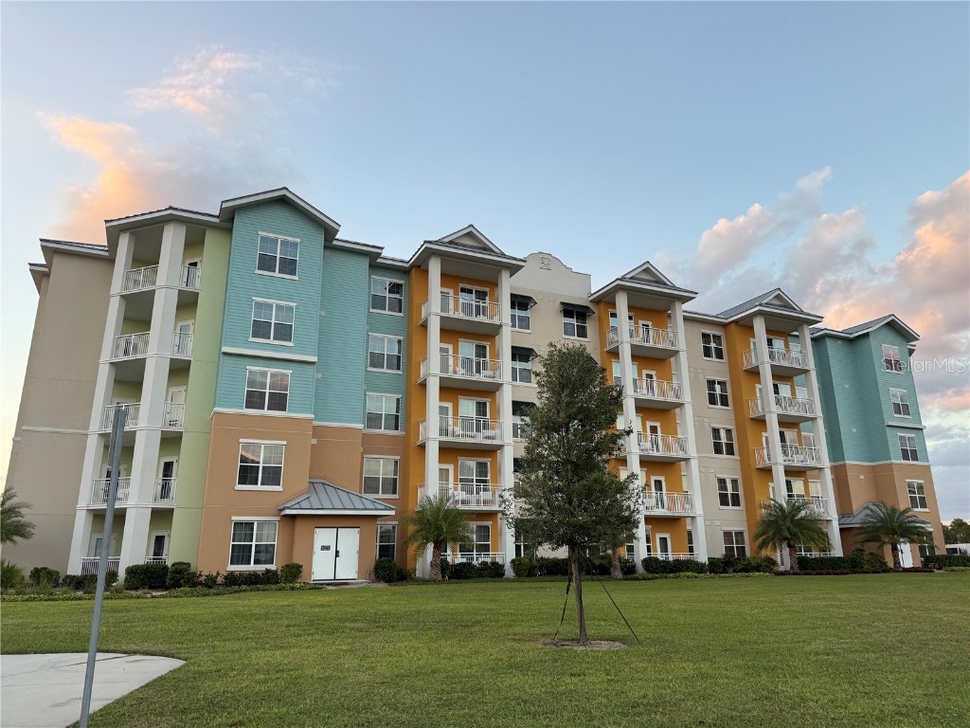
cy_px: 364
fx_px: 673
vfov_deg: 56.8
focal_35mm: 24
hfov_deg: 71.6
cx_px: 485
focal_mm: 6.76
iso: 64
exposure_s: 1/260
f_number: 1.78
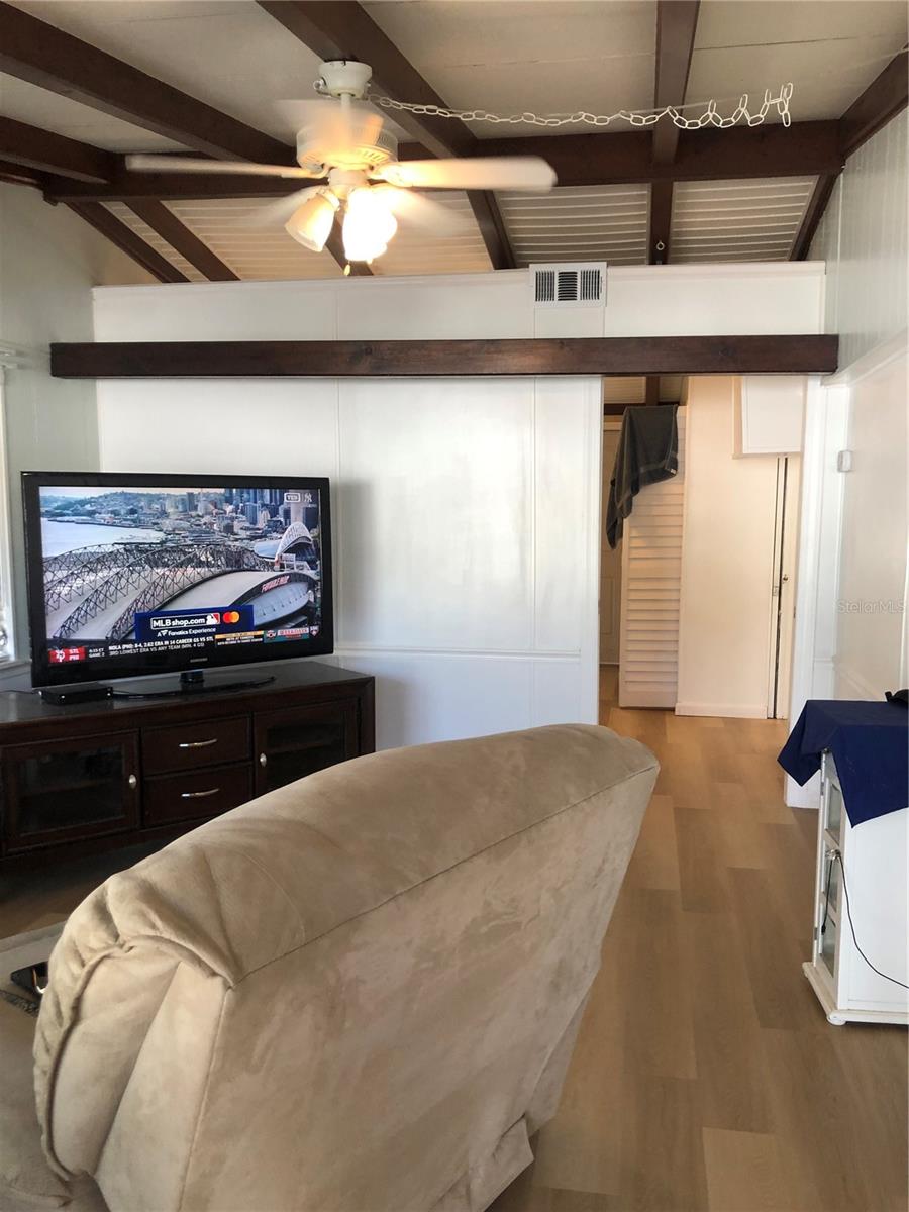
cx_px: 454
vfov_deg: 63.4
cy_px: 606
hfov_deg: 49.7
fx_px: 980
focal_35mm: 28
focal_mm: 3.99
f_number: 1.8
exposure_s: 1/30
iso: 25
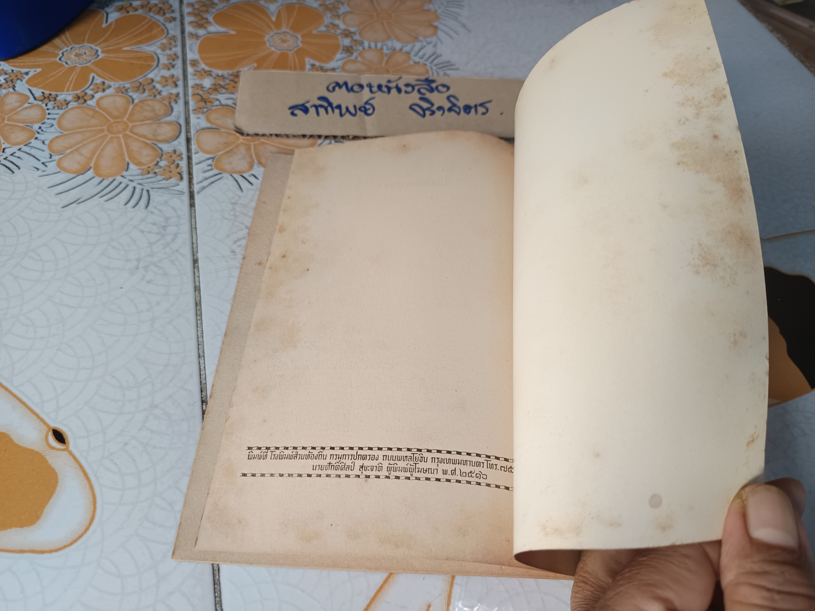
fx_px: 565
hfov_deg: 71.6
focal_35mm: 24
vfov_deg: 56.8
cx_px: 408
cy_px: 306
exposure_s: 1/50
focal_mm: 5.31
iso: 256
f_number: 1.7
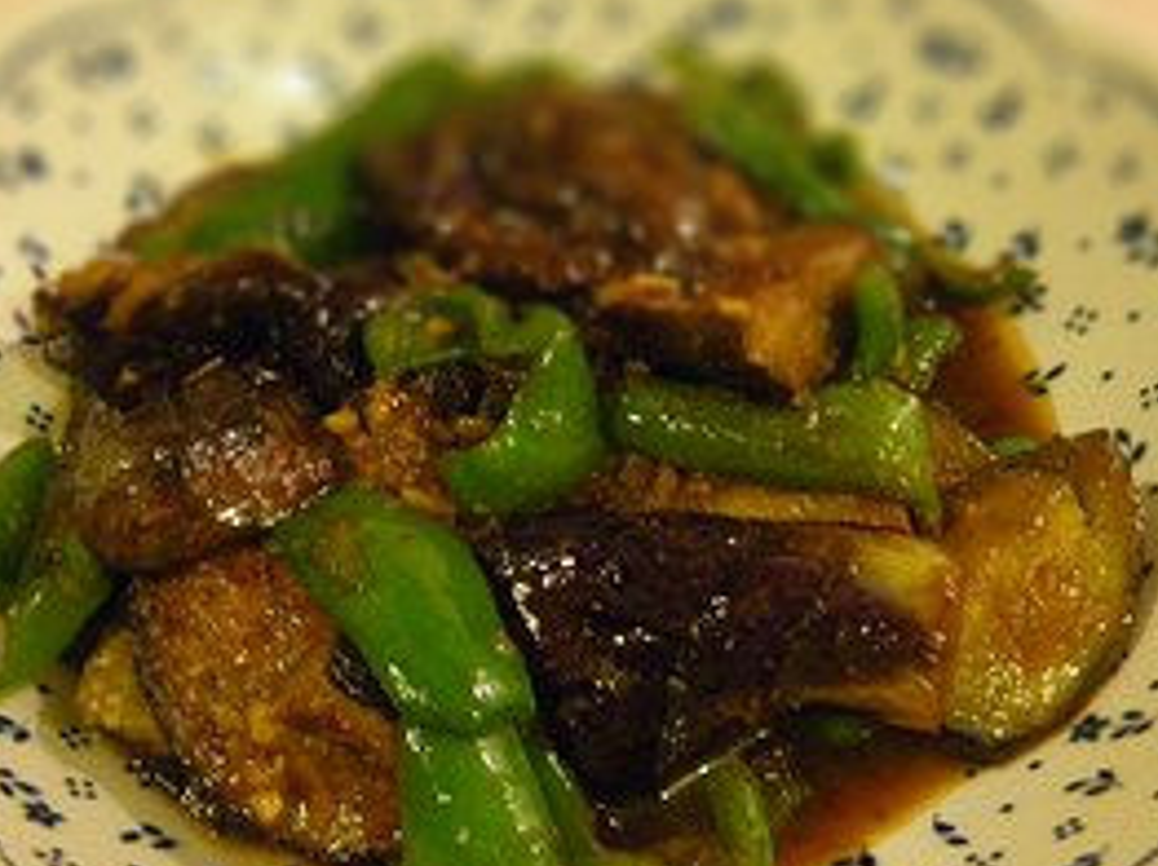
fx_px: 1738
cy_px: 499
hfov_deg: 36.8
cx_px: 522
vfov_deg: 28.0
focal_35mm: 52
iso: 800
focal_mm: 6.1
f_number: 3.8
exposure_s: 1/10
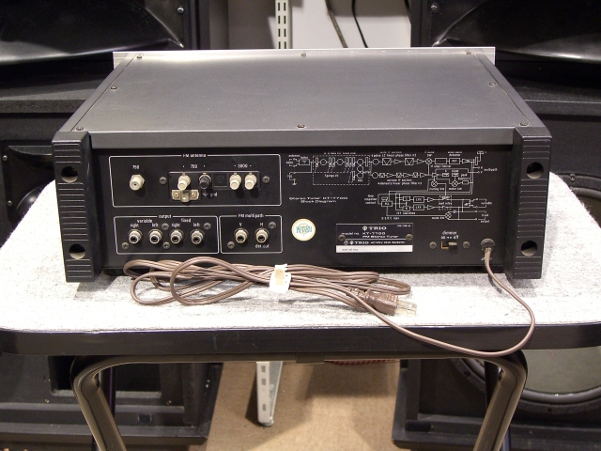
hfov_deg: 33.8
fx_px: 990
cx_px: 300
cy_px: 226
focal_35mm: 57
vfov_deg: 25.7
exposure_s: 1/10
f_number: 3.6
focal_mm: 11.8
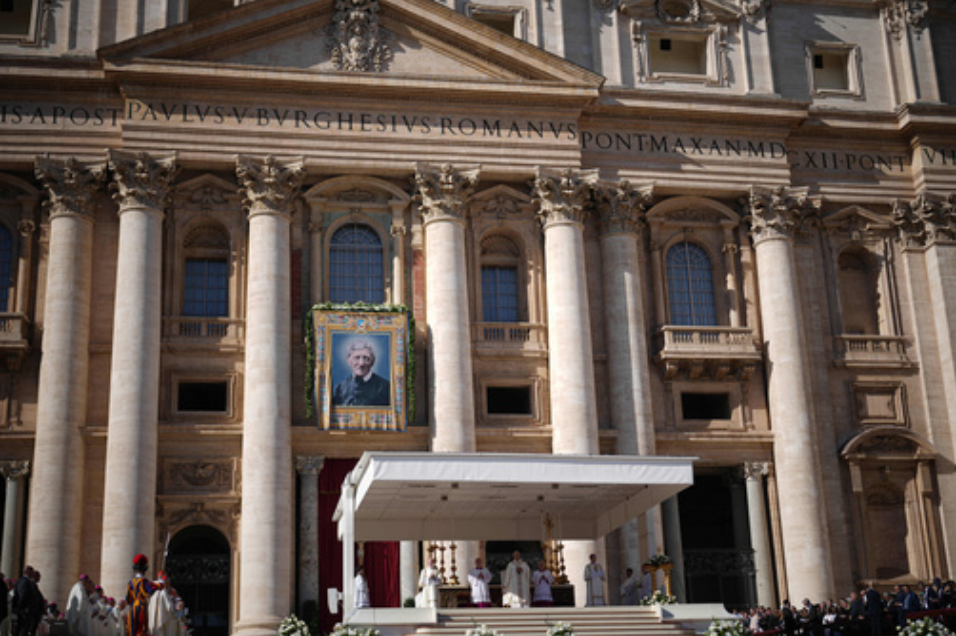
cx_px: 480
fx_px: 1353
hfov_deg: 38.9
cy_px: 313
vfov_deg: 26.4
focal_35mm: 51
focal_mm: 50
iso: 50
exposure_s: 1/4000
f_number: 1.4
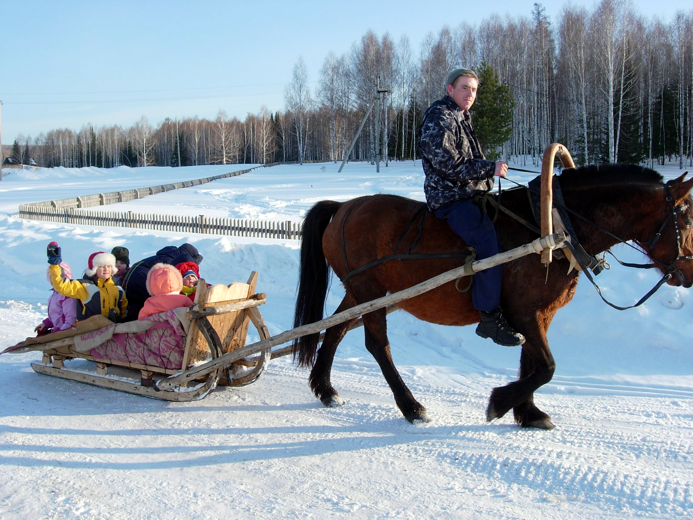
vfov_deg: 37.7
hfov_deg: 49.0
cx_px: 346
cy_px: 260
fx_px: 761
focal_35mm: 38
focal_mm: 7.8
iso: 79
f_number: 4.8
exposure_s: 1/362
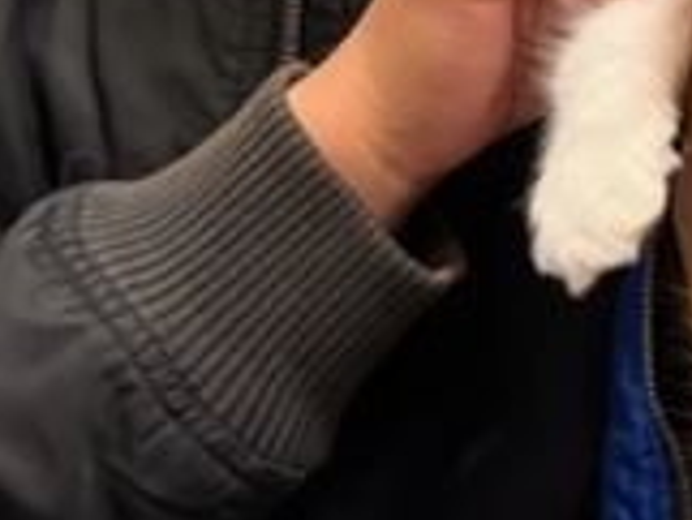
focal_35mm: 97
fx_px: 1941
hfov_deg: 19.2
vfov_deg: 14.3
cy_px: -262
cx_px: 804
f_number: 1.6
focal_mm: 5.1
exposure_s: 1/100
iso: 80
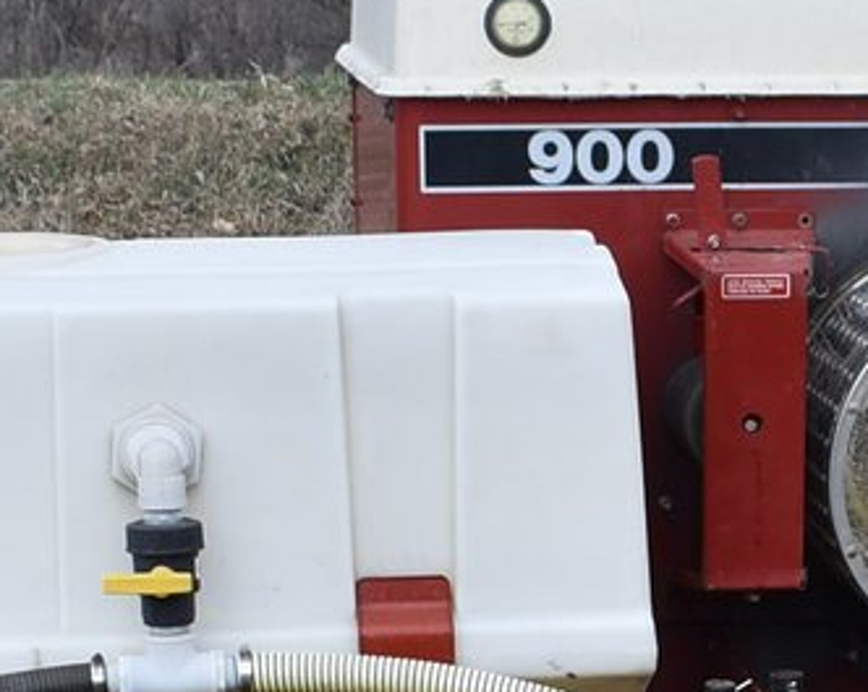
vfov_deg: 10.0
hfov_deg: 12.5
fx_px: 3886
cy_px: 900
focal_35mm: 151
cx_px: 941
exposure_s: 1/250
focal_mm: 21
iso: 140
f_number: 8
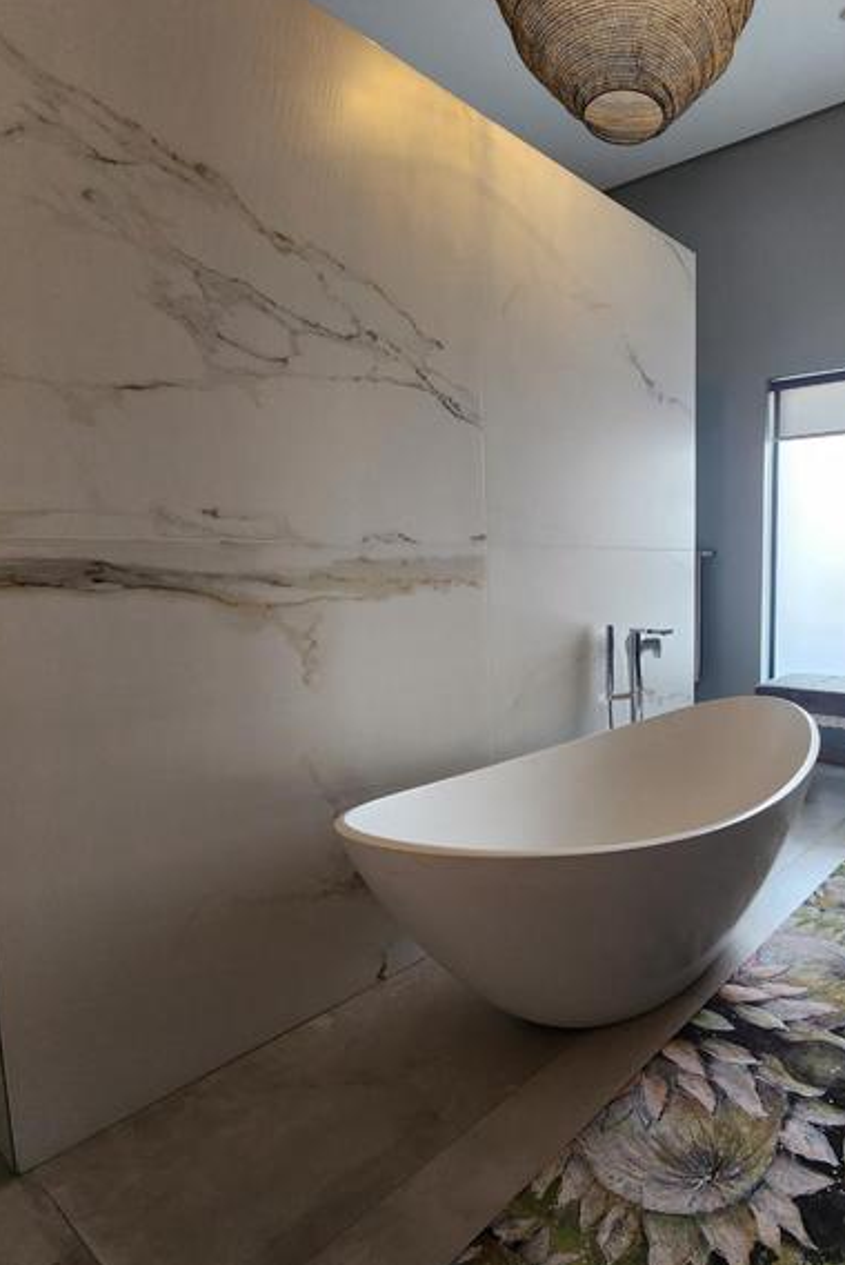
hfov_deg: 61.2
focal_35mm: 19
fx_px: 668
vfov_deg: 86.9
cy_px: 649
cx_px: 629
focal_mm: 2.2
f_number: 2.2
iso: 160
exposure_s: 1/60
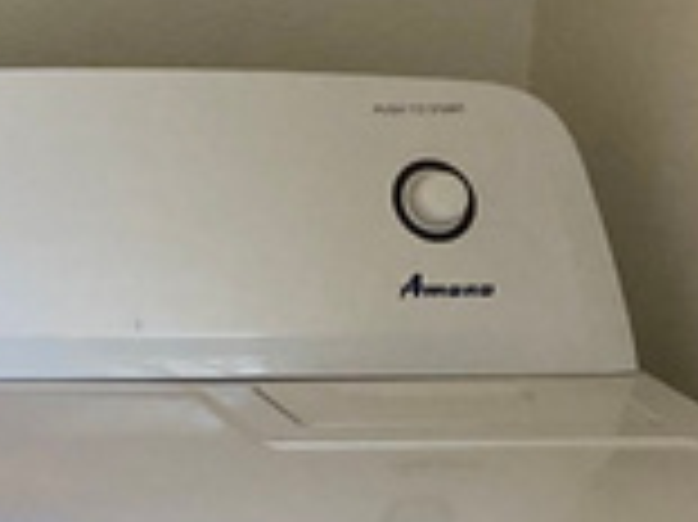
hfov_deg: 9.7
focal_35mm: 185
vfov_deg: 8.0
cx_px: -829
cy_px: -45
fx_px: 3727
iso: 80
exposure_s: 1/103
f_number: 1.8
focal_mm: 3.99
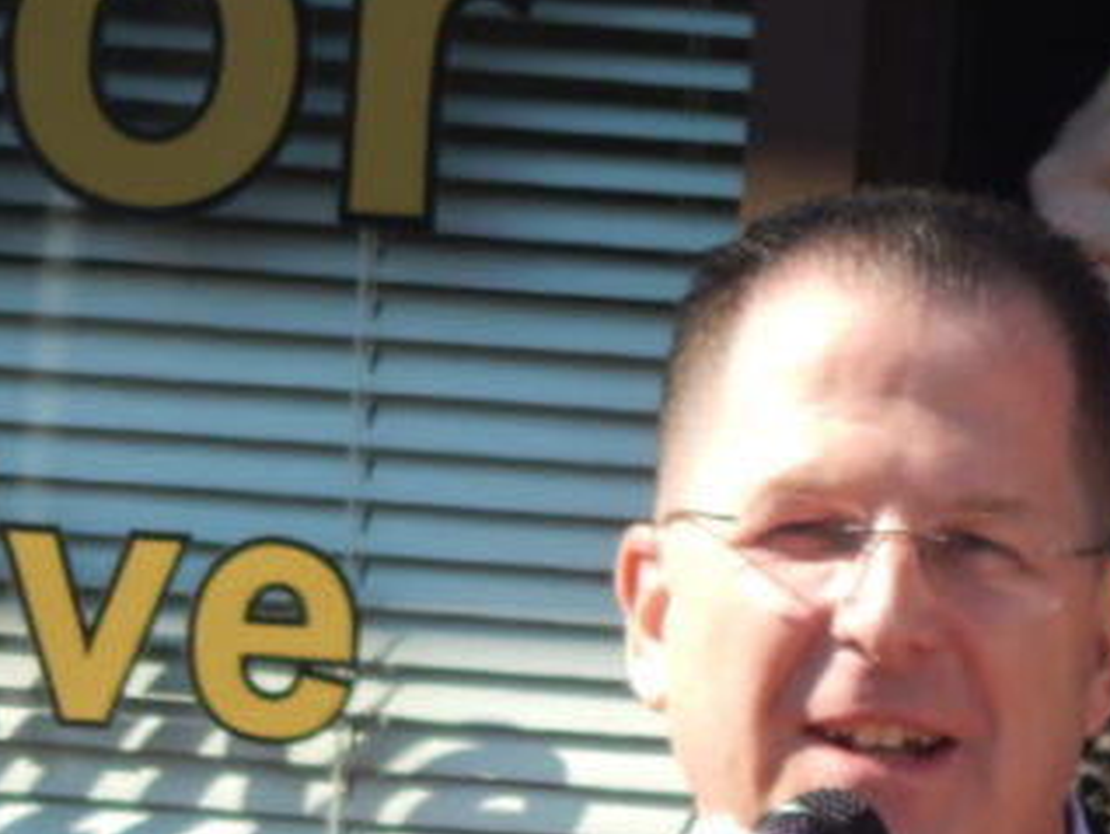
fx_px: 52243
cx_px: 1159
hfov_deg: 1.2
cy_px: 625
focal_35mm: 1628
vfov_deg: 0.9
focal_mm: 120
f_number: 5.8
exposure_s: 1/200
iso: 125
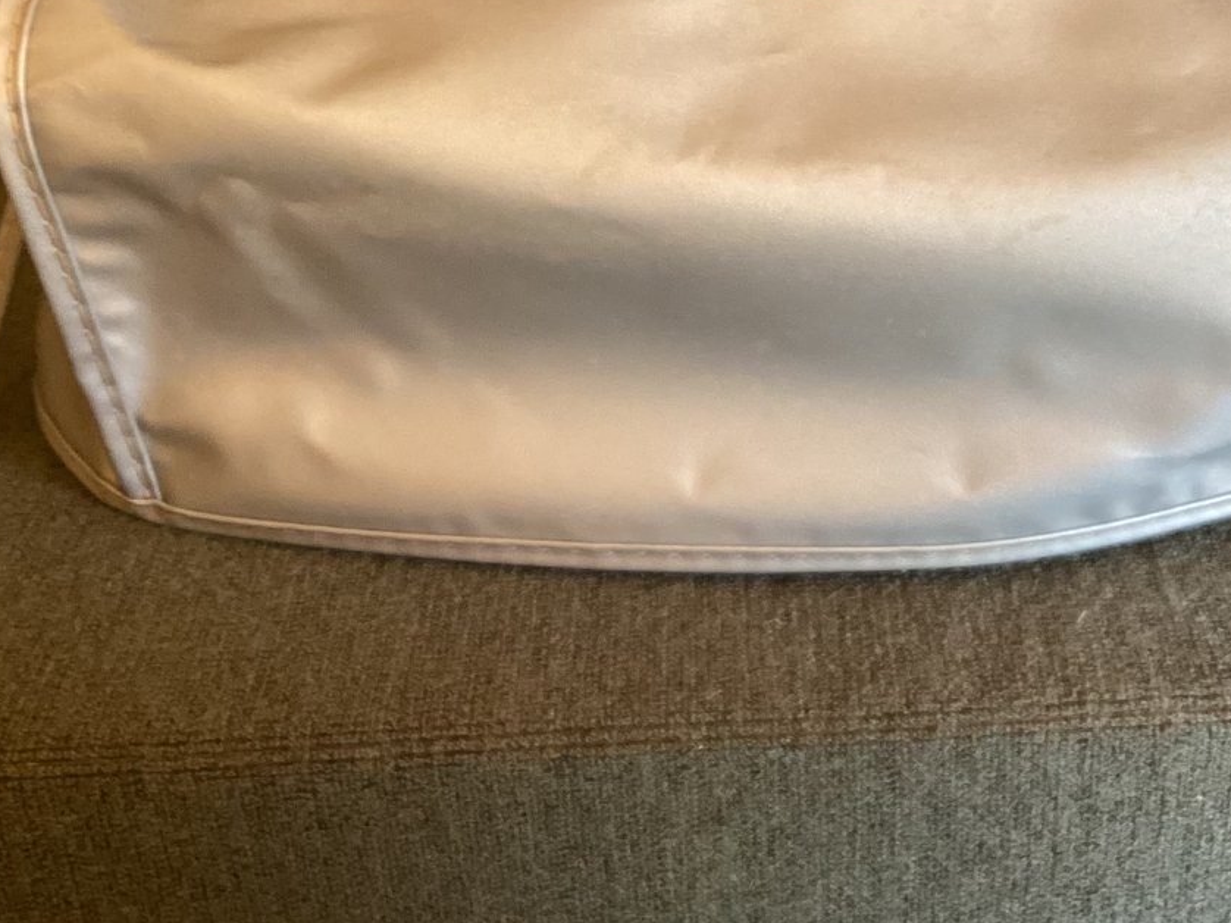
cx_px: 884
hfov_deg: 33.8
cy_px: 349
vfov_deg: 26.0
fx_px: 1991
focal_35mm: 56
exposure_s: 1/50
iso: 160
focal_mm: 3.3
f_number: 2.4
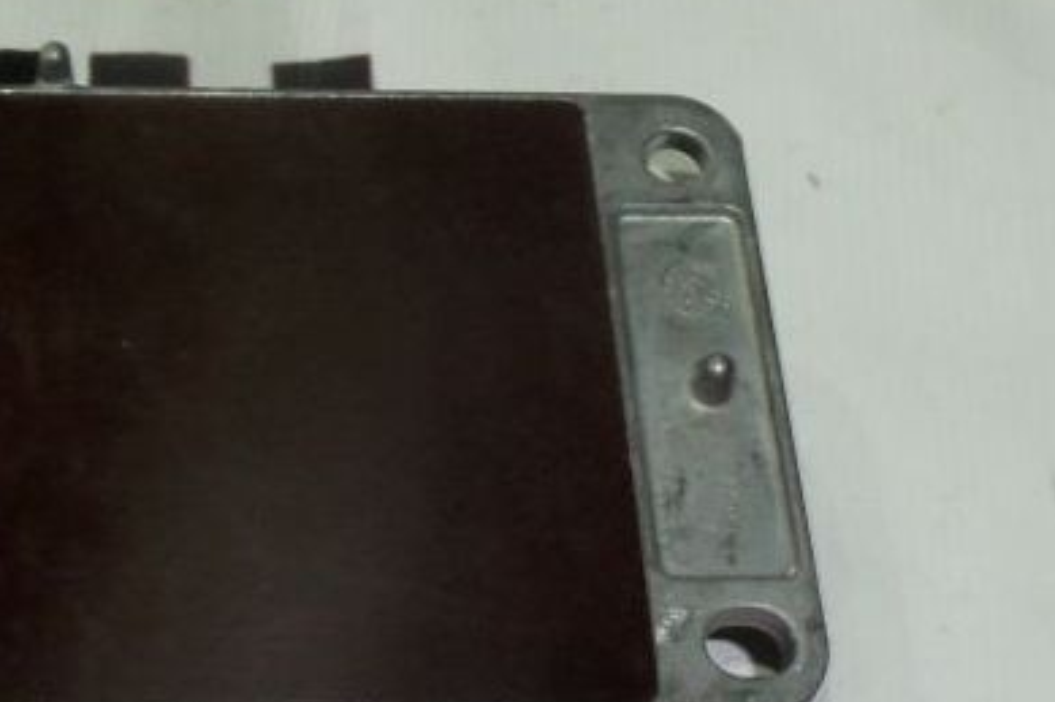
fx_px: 1787
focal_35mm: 61
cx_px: 146
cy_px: 199
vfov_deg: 22.1
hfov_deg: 31.6
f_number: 3.4
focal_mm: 5.2
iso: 100
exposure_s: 1/30
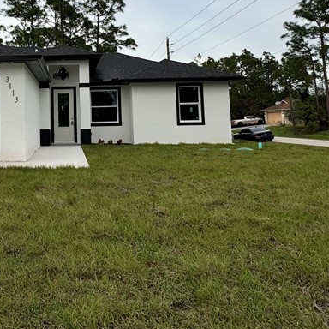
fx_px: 355
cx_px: 49
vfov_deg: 48.3
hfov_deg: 46.1
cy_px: 93
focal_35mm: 33
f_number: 2.2
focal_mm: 2.22
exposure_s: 1/173
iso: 40
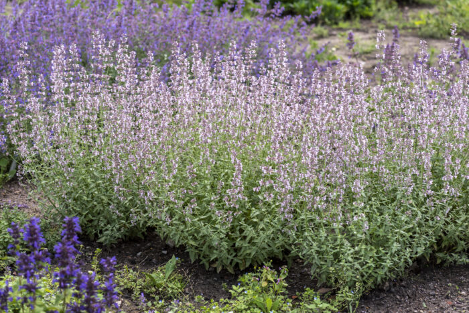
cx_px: 234
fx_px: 1368
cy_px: 156
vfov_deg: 13.0
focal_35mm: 105
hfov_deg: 19.5
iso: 800
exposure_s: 1/2000
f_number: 5.6
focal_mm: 105
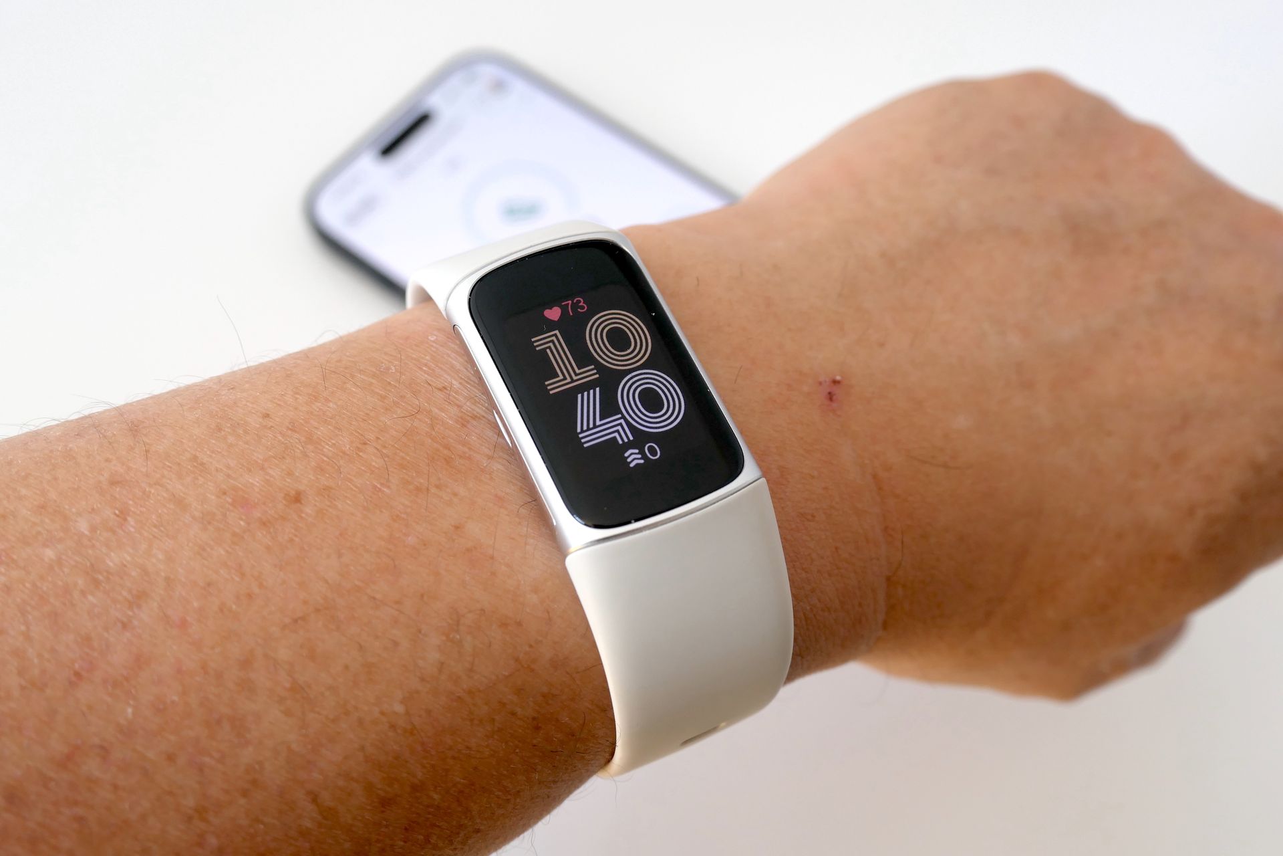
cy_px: 428
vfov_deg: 35.1
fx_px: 1354
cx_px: 642
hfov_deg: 50.7
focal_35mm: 38
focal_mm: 14
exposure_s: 1/80
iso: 250
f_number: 3.8
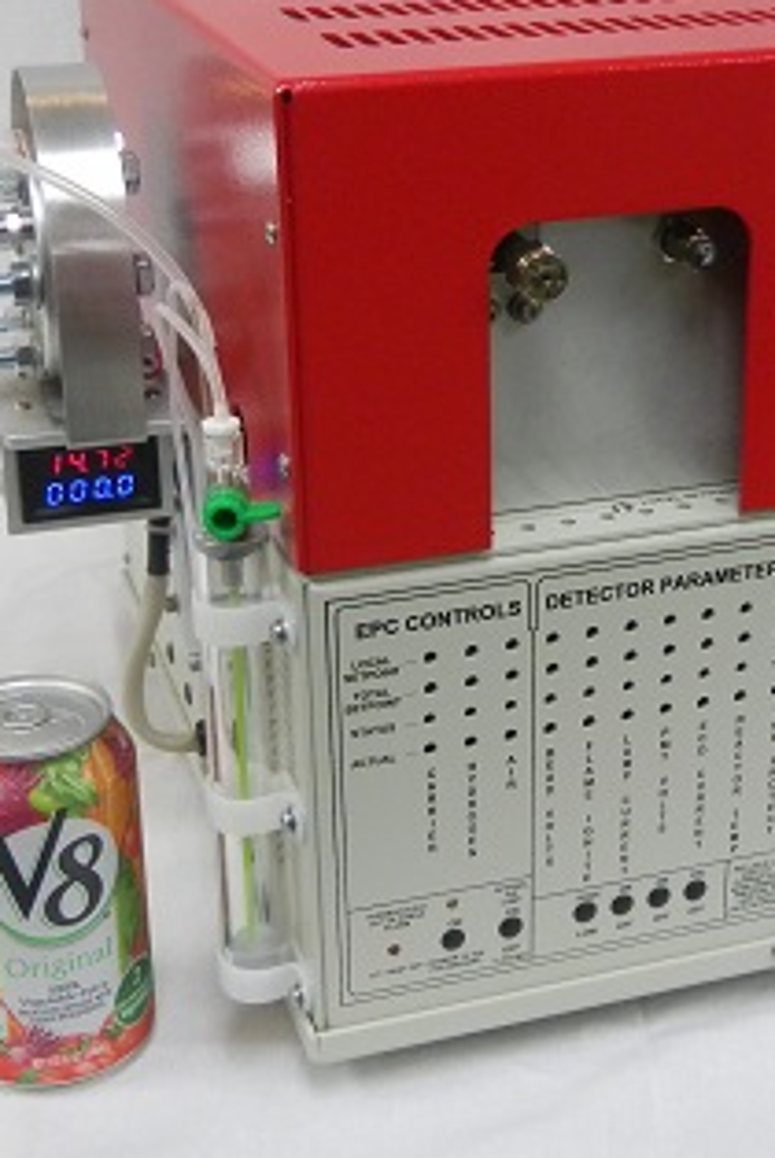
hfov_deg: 22.6
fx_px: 1933
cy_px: 502
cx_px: 513
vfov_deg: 33.3
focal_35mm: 60
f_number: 3.9
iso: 312
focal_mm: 6
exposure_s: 1/57.6
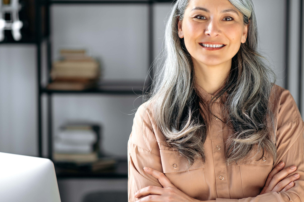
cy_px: 95
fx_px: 945
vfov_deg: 12.2
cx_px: 148
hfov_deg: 18.3
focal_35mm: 112
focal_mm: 85
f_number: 2
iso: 100
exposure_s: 1/500
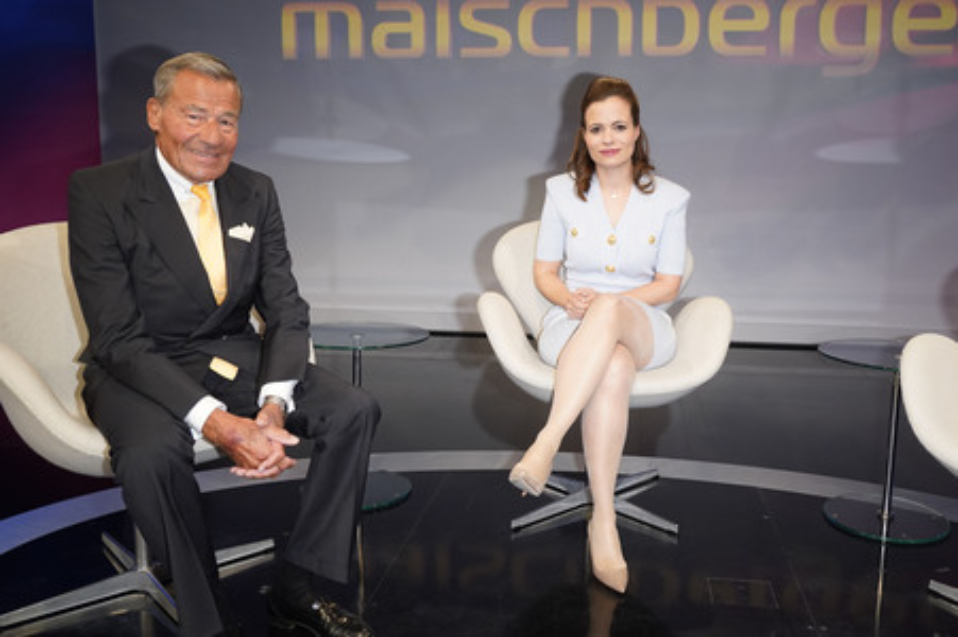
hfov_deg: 65.5
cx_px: 479
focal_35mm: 28
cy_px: 318
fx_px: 745
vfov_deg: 46.3
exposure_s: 1/160
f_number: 5.6
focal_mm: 28
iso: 2000
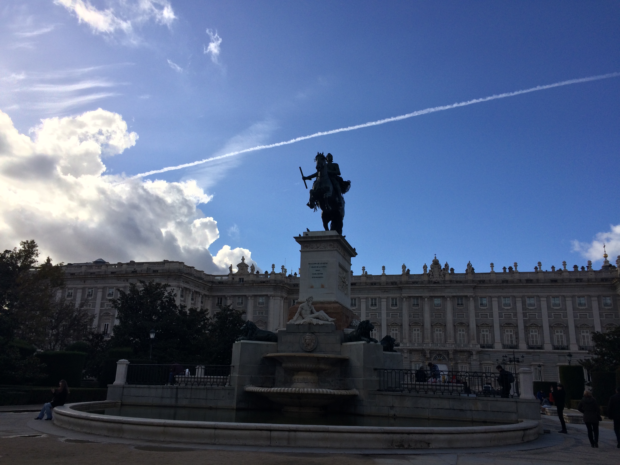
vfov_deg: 48.2
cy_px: 232
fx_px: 519
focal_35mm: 29
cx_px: 310
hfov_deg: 61.7
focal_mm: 4.15
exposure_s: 1/2933
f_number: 2.2
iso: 32
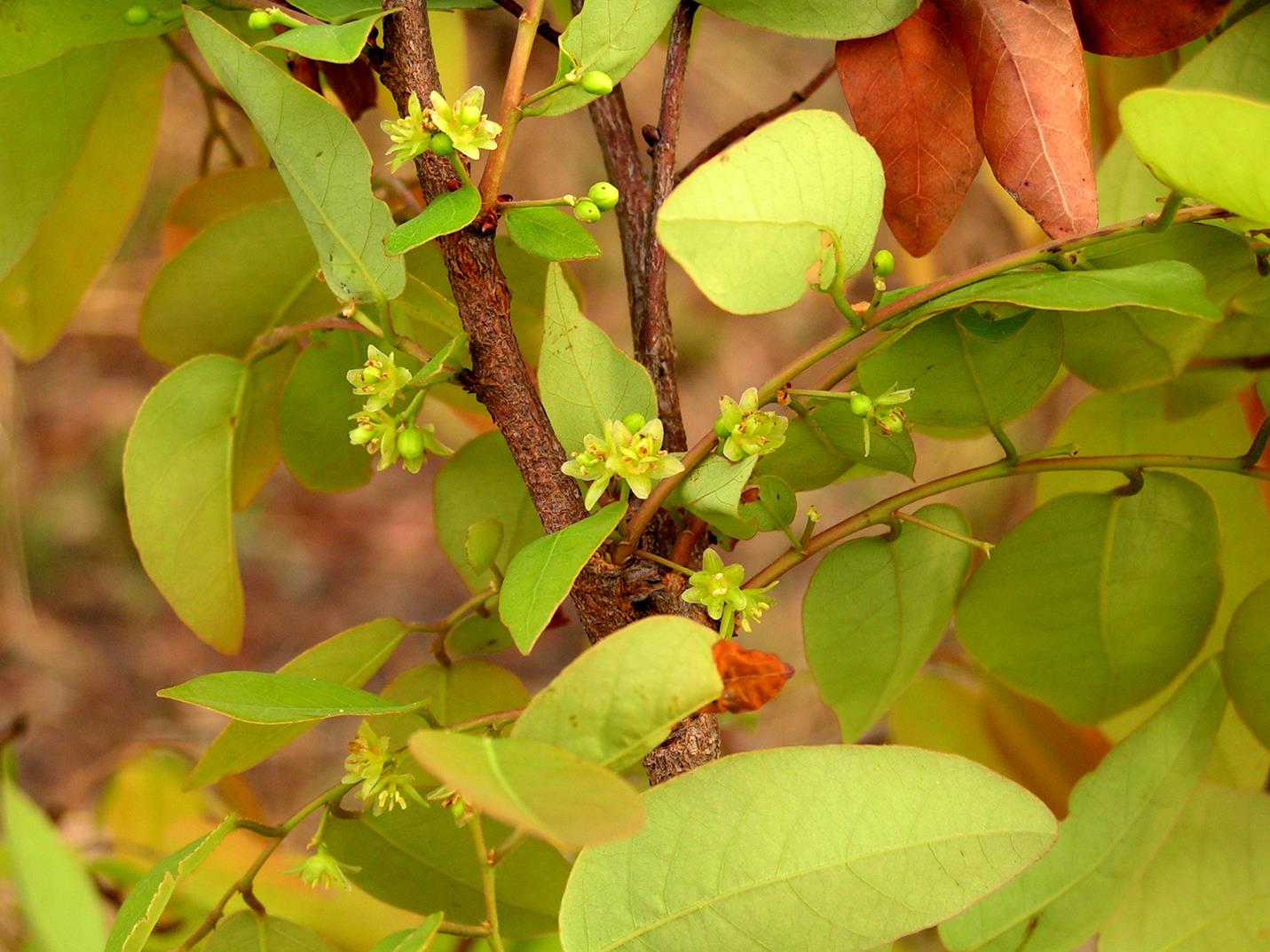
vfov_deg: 14.1
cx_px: 635
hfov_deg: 18.7
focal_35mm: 105
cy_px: 476
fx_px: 3852
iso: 80
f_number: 3.2
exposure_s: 1/125
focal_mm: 17.5
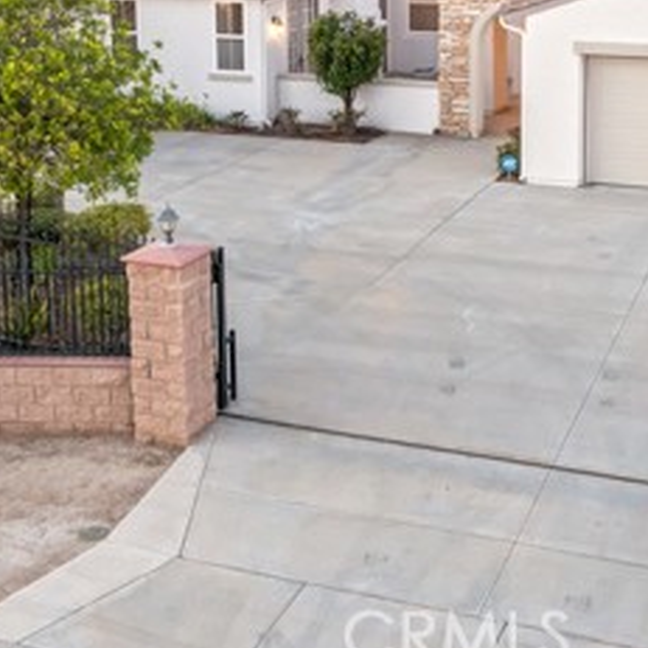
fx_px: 1398
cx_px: 339
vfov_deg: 25.4
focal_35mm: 66
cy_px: 79
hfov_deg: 26.1
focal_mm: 10.26
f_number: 4.5
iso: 400
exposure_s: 1/40
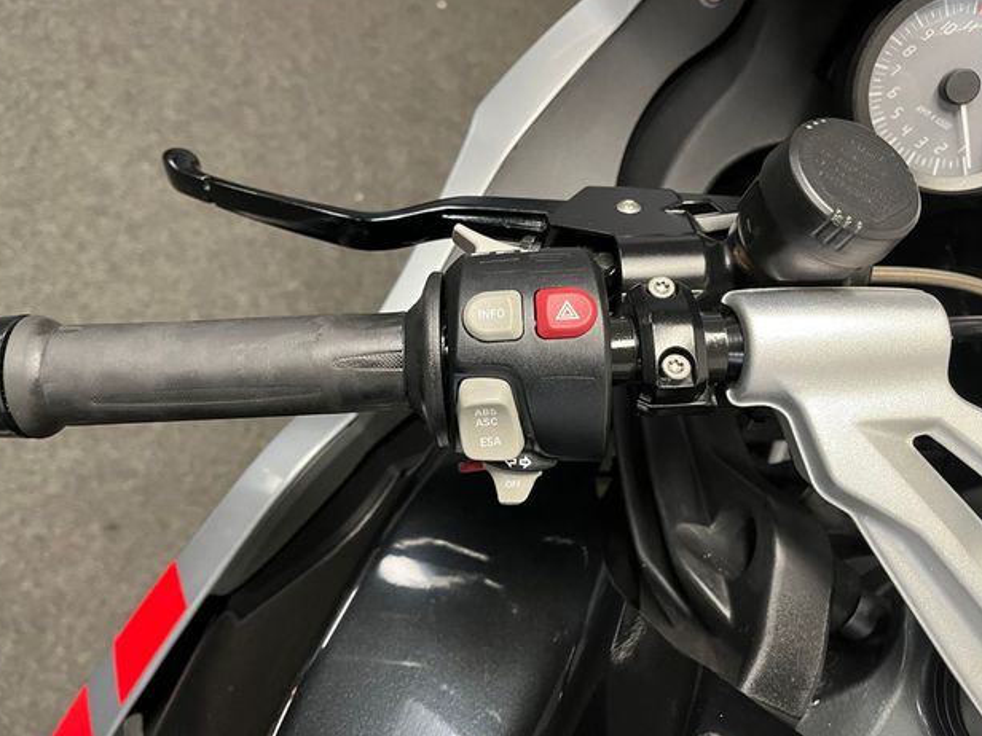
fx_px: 766
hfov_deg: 65.3
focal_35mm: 27
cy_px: 366
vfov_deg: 51.4
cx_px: 486
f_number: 1.6
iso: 400
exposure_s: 1/50
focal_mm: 5.1
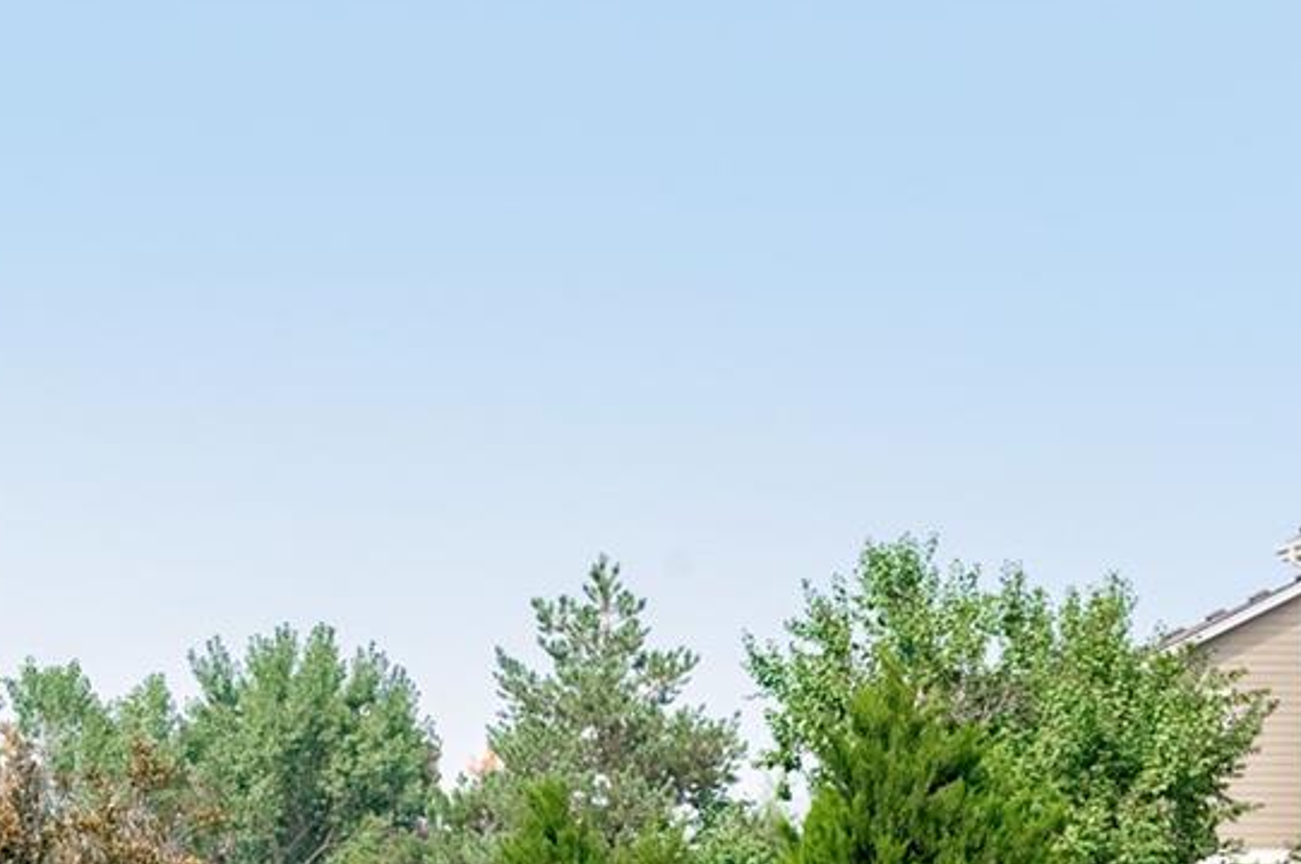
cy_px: 1182
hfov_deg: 29.6
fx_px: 2346
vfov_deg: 19.0
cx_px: 120
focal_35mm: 65
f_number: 7.1
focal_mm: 22
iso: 320
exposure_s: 1/400
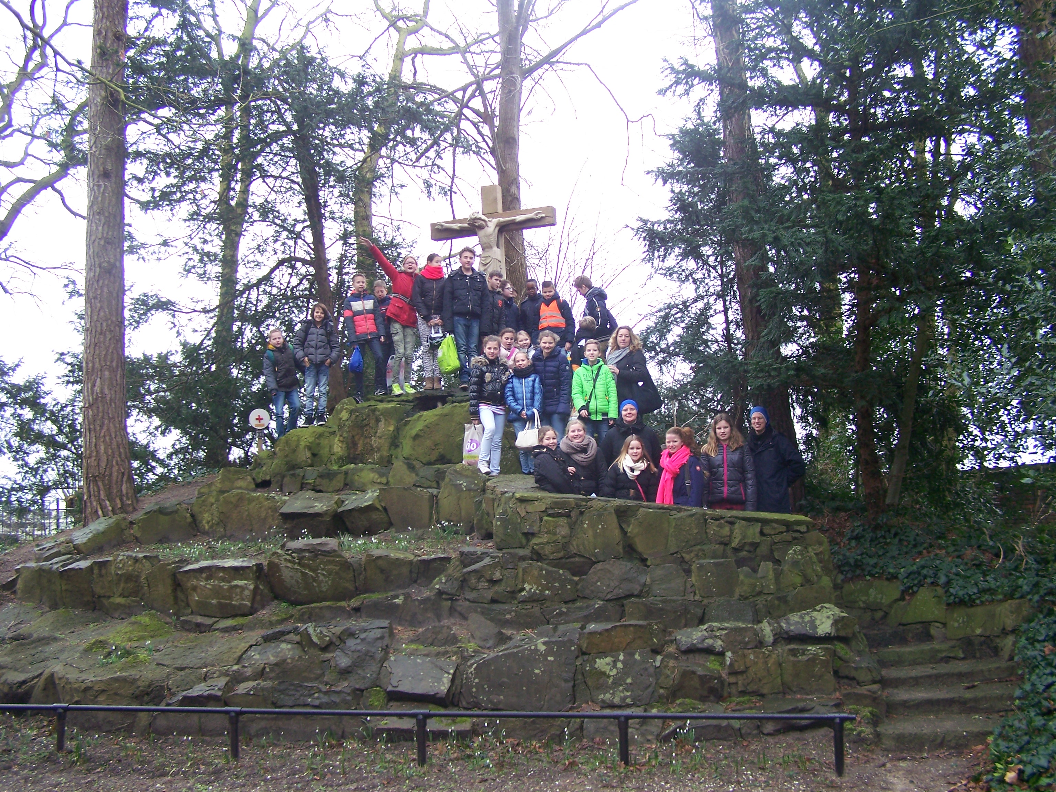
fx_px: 1159
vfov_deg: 37.7
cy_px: 396
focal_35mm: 38
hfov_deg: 49.0
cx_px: 528
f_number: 2.8
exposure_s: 1/30
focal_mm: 6.3
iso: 64
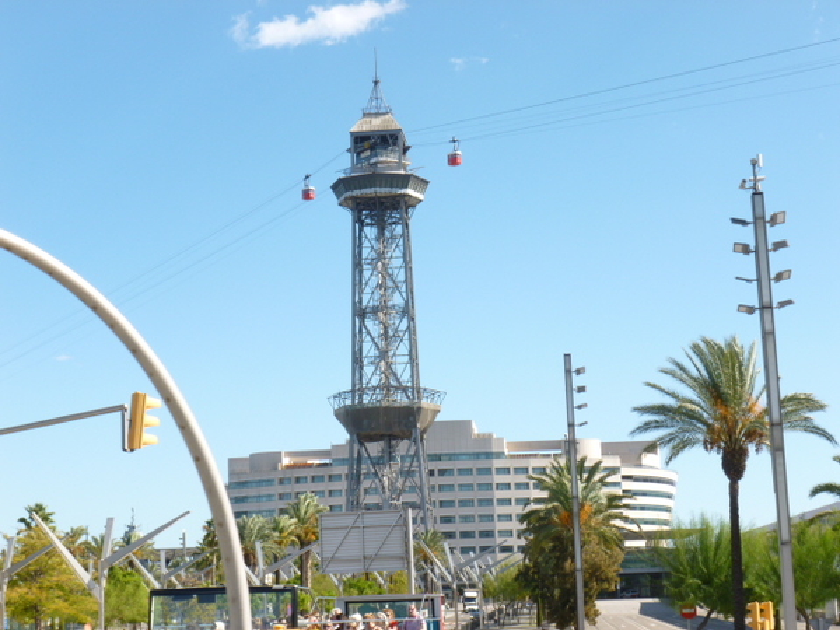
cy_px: 315
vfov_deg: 21.3
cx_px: 420
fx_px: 1674
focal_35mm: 69
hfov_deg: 28.2
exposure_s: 1/250
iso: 100
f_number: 4.6
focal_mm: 12.3
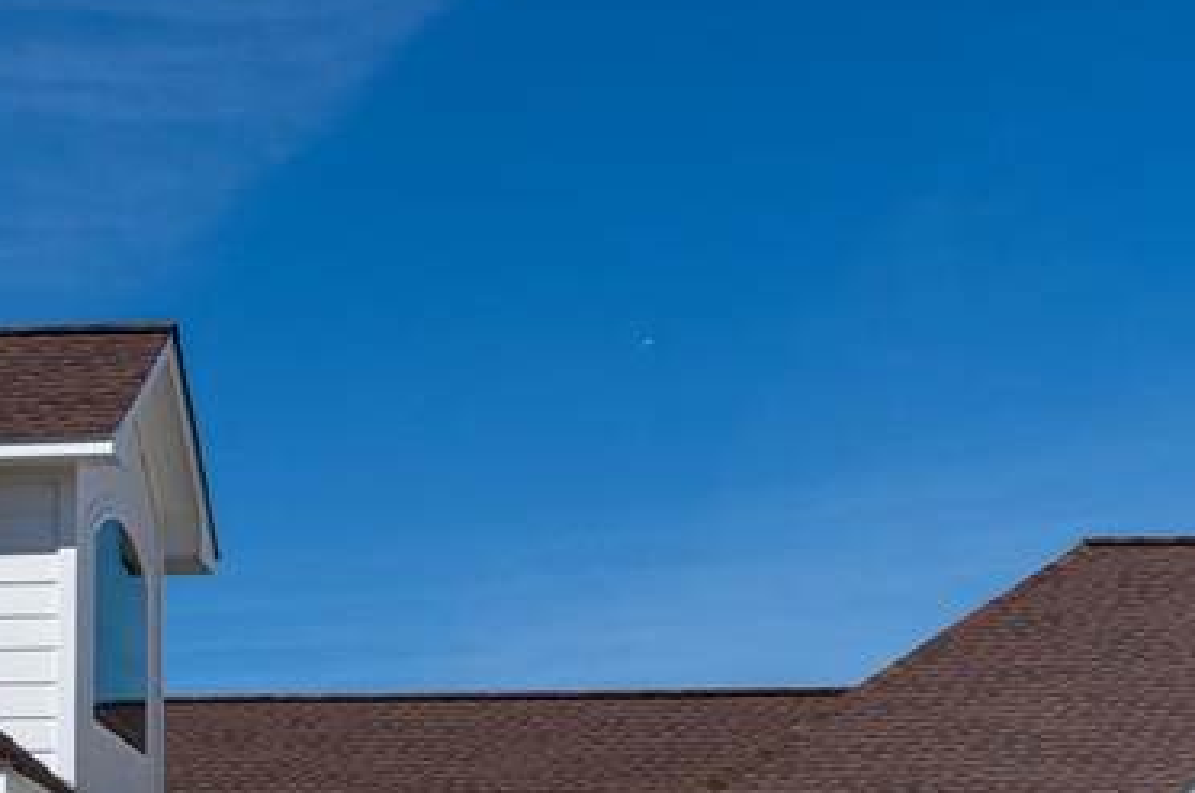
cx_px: 475
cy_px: 966
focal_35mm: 93
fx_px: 3083
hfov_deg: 21.9
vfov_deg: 14.2
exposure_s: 1/320
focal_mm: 27
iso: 100
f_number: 10
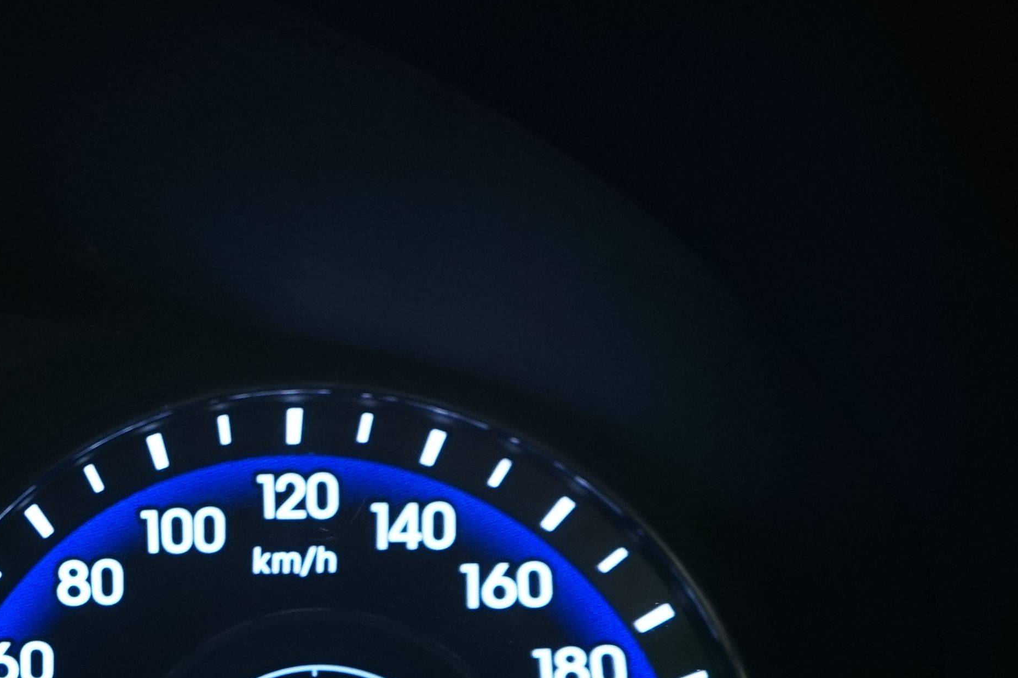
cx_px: -317
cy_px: 607
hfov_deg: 18.9
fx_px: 2828
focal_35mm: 100
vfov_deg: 13.6
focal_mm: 31
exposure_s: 1/13
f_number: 5
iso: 1250
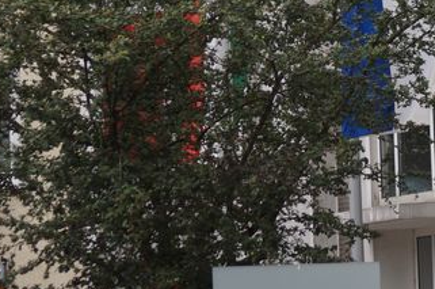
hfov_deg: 4.3
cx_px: 264
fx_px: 5779
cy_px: -3
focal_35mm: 479
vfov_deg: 2.9
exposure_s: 1/250
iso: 100
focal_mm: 100
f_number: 5.6
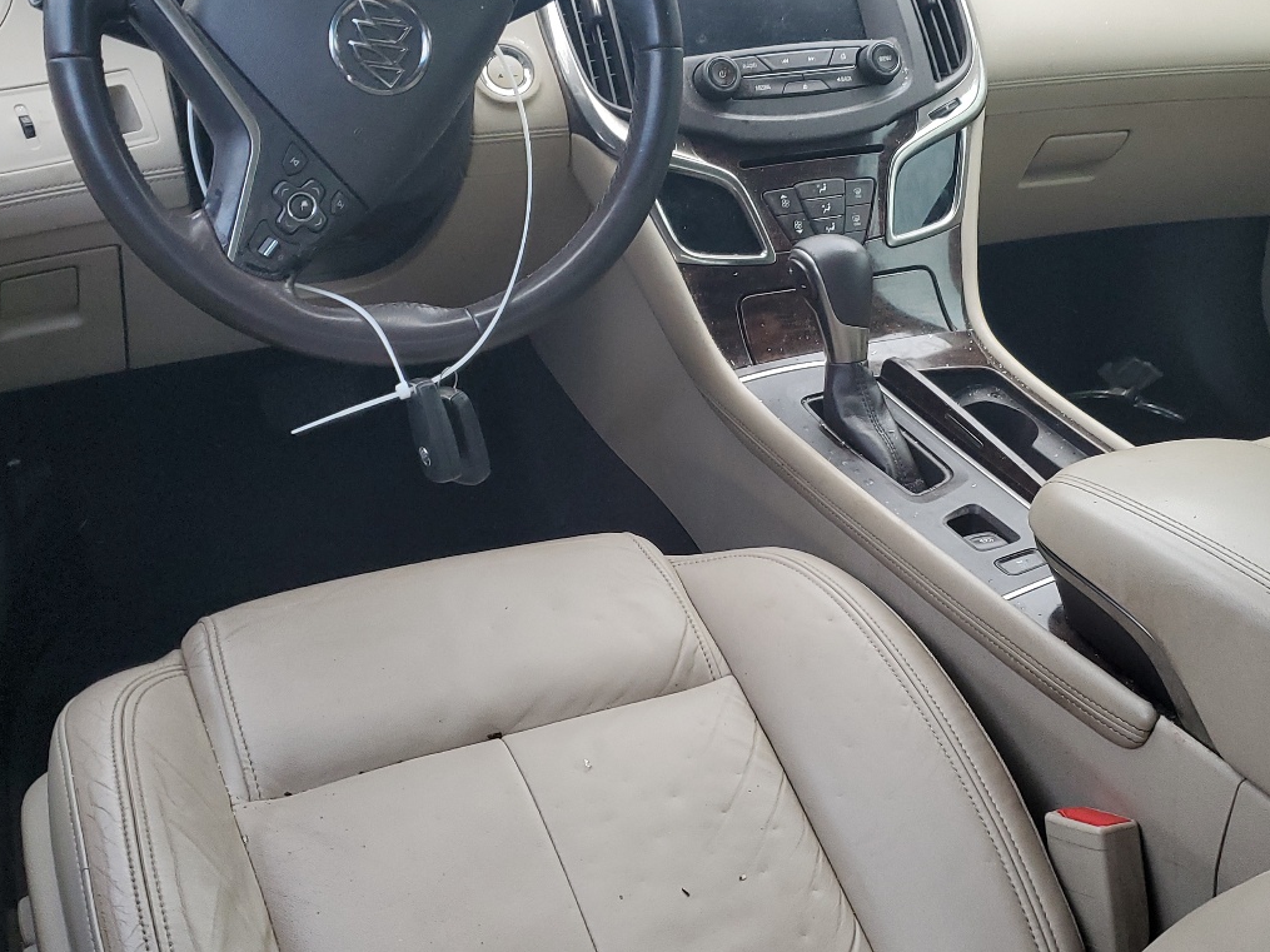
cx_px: 694
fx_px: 1504
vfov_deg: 35.1
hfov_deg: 45.7
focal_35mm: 41
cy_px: 417
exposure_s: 1/120
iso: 98
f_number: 1.5
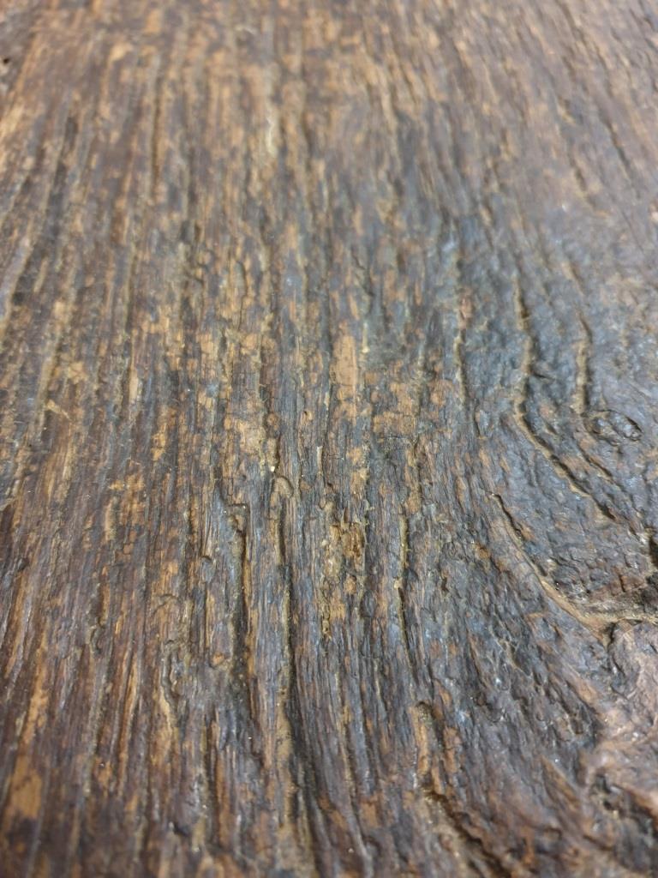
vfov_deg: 67.3
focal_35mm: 26
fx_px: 659
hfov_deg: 53.1
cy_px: 439
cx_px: 329
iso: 320
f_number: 1.5
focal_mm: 4.3
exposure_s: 1/14
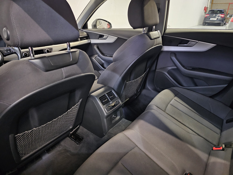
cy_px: 88
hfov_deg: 73.9
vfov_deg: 58.9
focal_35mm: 23
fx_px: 155
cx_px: 116
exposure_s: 1/16.7
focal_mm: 6.3
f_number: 1.7
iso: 2000
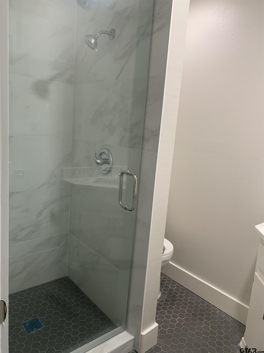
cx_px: 132
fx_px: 264
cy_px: 176
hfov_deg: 53.1
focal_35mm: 26
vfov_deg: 67.3
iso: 100
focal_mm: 4.25
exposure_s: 1/60
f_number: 1.8
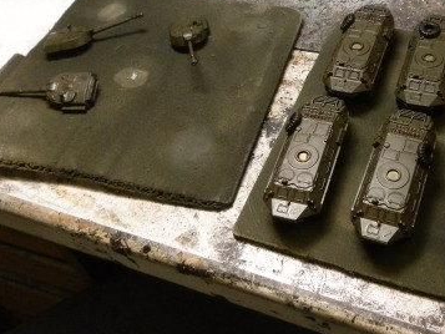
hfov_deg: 43.4
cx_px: 330
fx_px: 540
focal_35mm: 42
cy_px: 96
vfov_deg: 33.9
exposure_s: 1/80
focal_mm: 5
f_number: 3.1
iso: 400
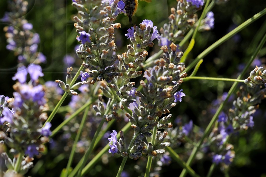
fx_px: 923
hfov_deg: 16.3
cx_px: 46
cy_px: 24
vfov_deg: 10.9
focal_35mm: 125
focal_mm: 70
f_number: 10
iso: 200
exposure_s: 1/160
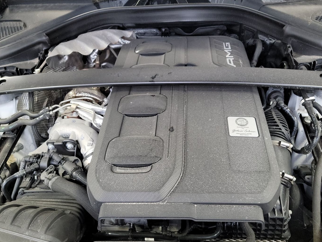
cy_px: 131
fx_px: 261
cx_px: 175
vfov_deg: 49.7
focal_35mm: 28
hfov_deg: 63.3
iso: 1184
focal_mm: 6.7
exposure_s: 1/59
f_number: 1.8
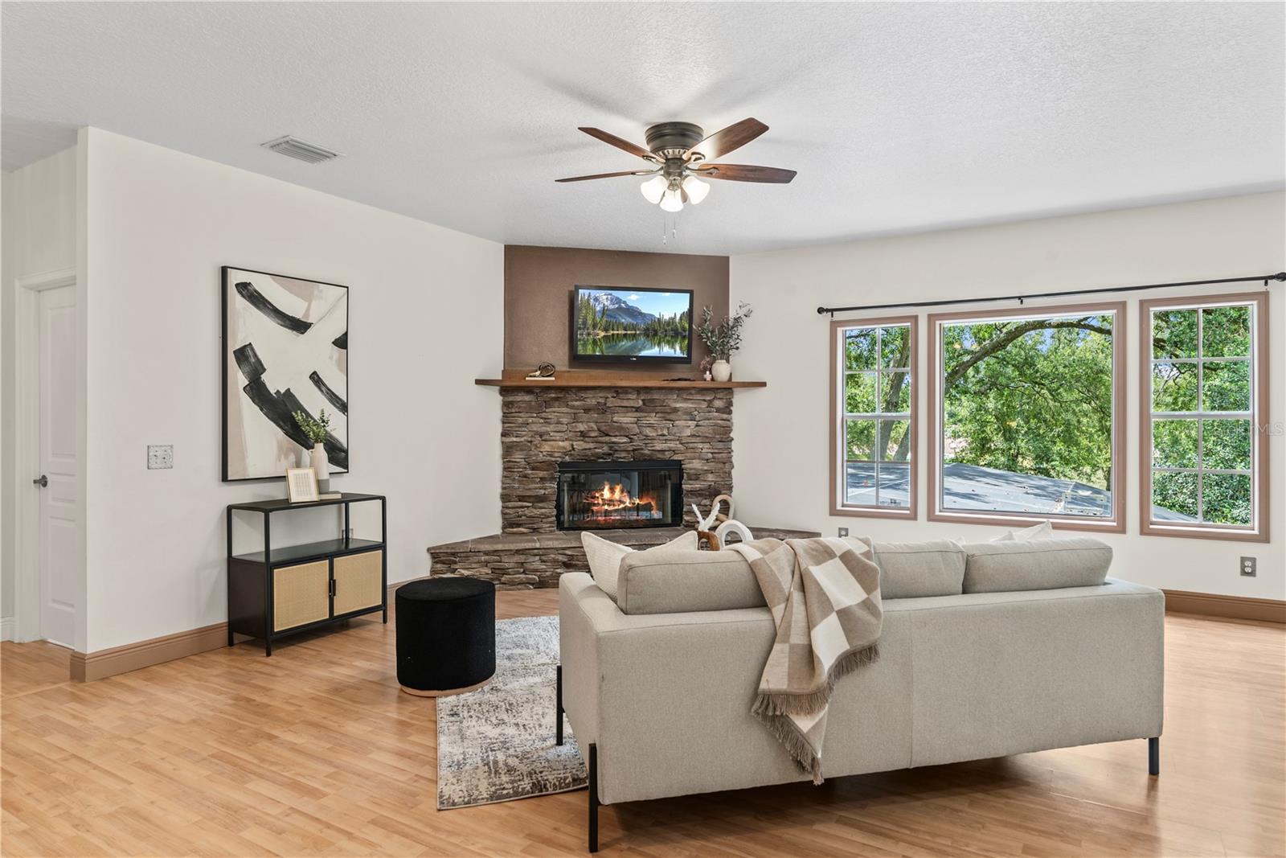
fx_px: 786
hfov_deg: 78.6
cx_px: 643
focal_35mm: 22
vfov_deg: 57.2
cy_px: 429
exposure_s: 1/4
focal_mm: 22
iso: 100
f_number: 8
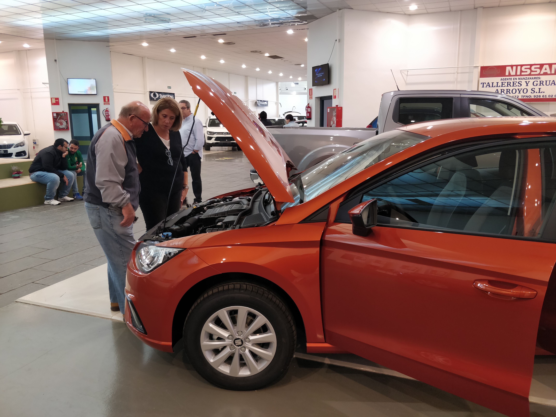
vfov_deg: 56.8
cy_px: 208
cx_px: 278
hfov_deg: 71.6
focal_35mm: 24
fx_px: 385
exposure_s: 1/50
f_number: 1.7
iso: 320
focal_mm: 4.1
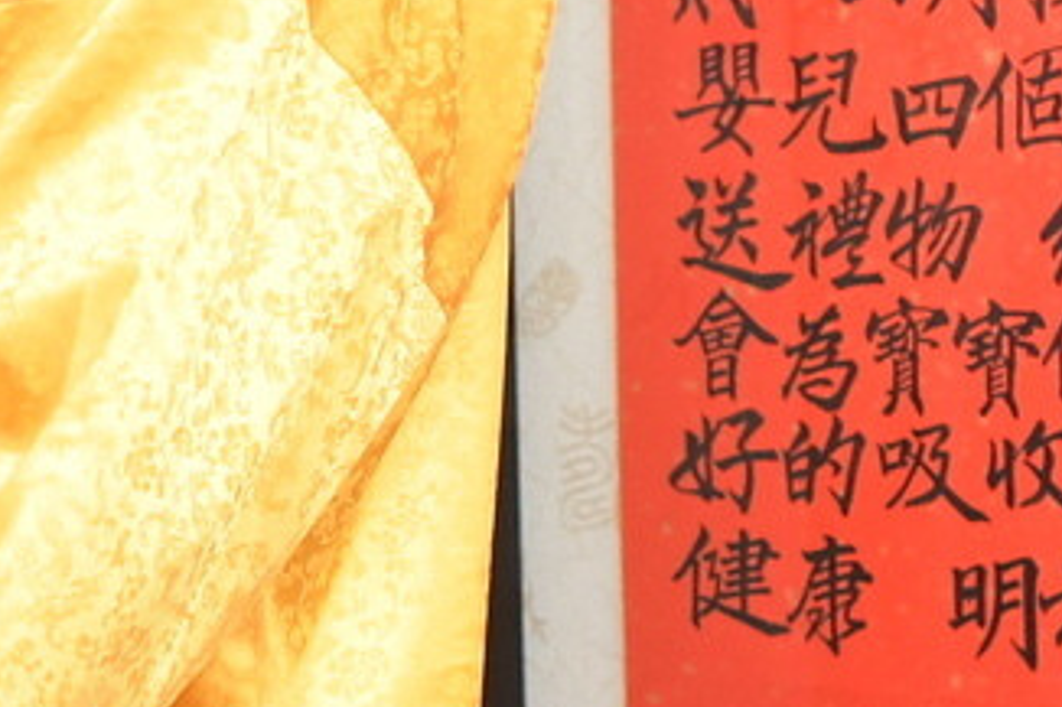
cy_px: 391
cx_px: -397
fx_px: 7607
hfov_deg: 7.9
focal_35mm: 258
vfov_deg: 5.3
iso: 1000
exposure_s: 1/200
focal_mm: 35
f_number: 4.5
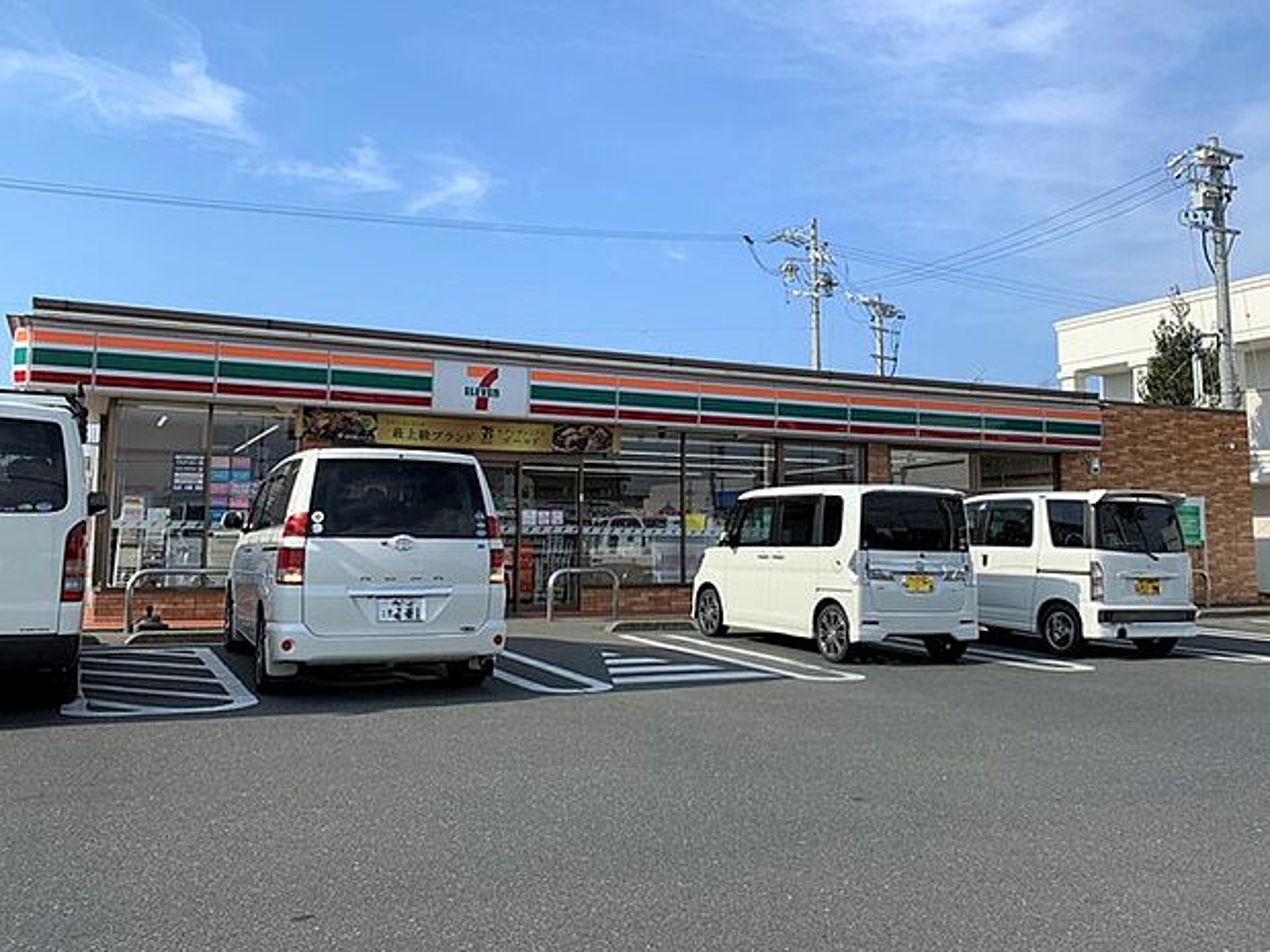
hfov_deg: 67.3
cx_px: 635
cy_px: 476
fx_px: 954
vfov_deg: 53.1
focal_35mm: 26
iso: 25
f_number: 1.8
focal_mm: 4.25
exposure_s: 1/2160
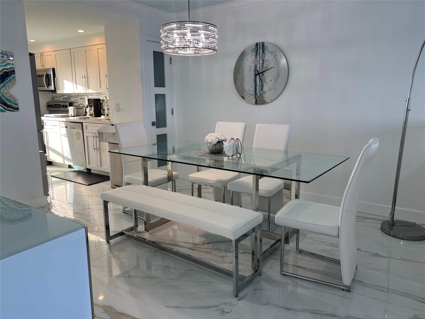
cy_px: 160
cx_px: 212
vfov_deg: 53.1
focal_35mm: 26
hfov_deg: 67.3
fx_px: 319
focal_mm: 5.7
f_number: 1.5
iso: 40
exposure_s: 1/175
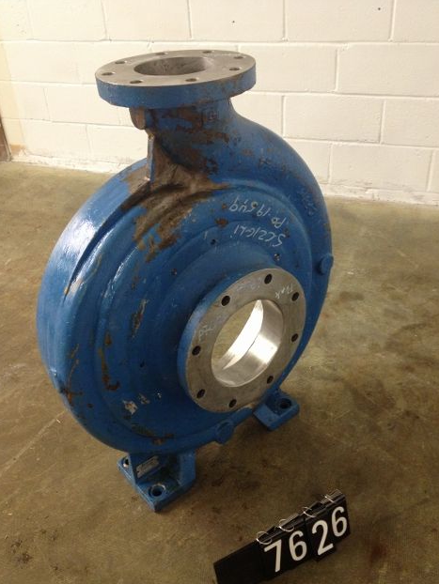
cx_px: 222
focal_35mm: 36
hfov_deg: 39.7
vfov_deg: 51.3
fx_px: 608
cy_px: 299
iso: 250
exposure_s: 1/20
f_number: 2.4
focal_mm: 4.28
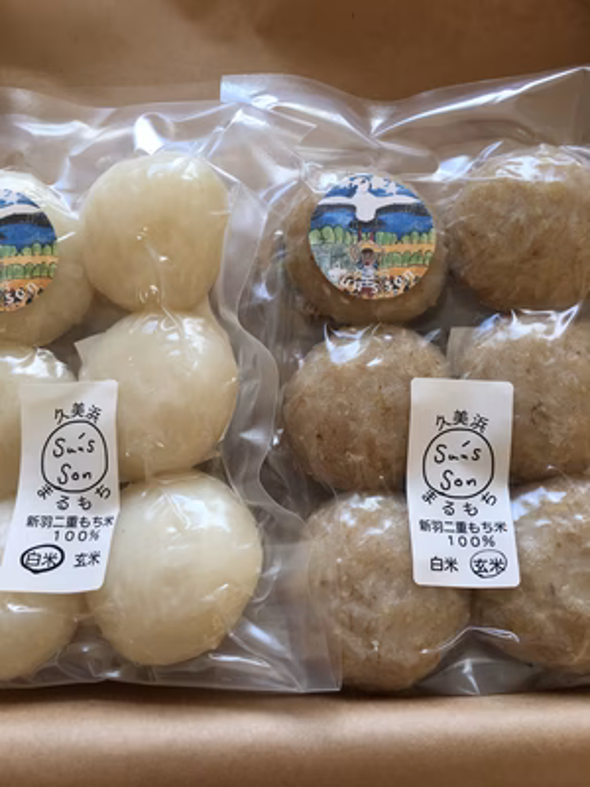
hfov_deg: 48.2
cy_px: 394
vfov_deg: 61.7
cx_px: 295
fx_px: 659
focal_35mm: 29
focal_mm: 4.15
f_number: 2.2
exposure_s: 1/60
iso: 32
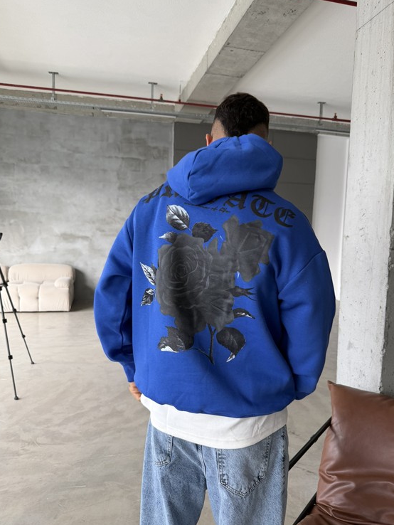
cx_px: 203
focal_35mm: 26
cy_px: 266
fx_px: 394
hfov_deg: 53.1
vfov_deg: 67.3
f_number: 1.78
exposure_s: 1/124
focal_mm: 6.76
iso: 64
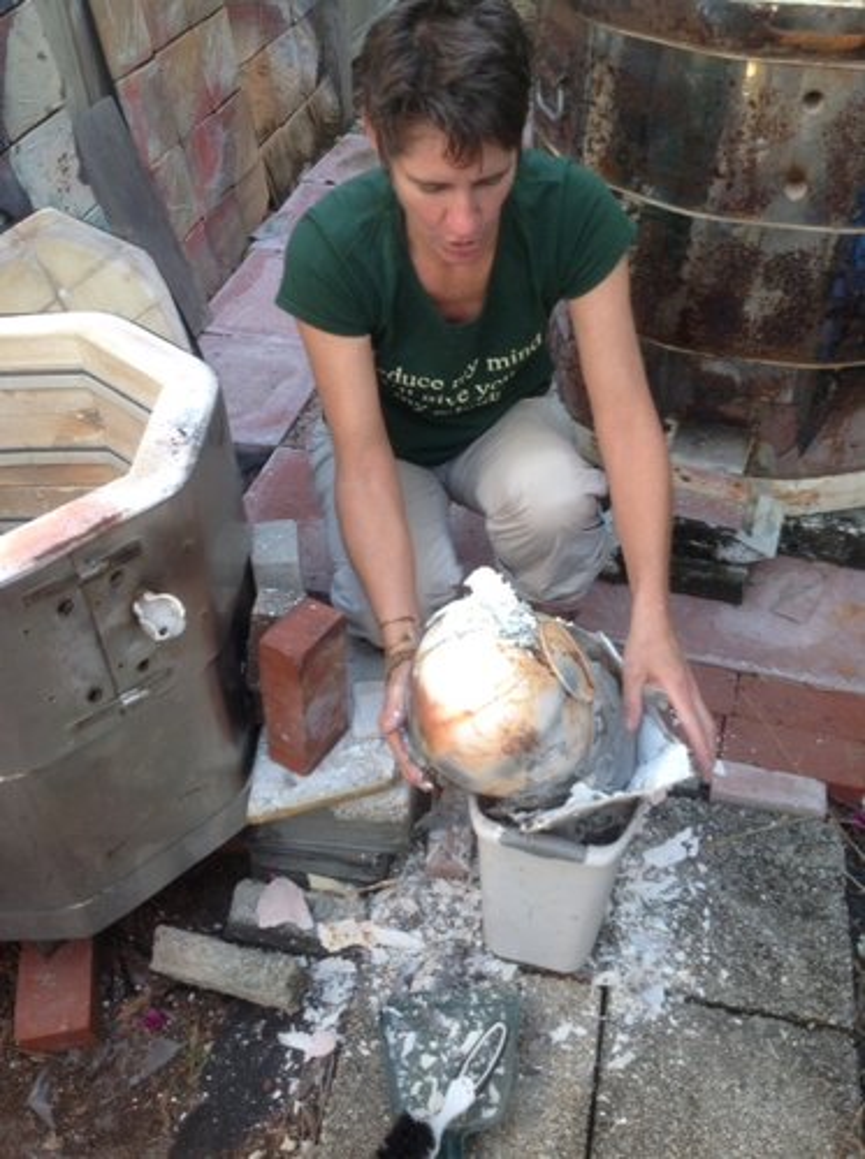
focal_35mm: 35
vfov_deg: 52.7
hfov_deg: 40.6
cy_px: 580
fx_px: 1170
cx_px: 432
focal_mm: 4.28
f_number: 2.4
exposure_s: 1/120
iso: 64
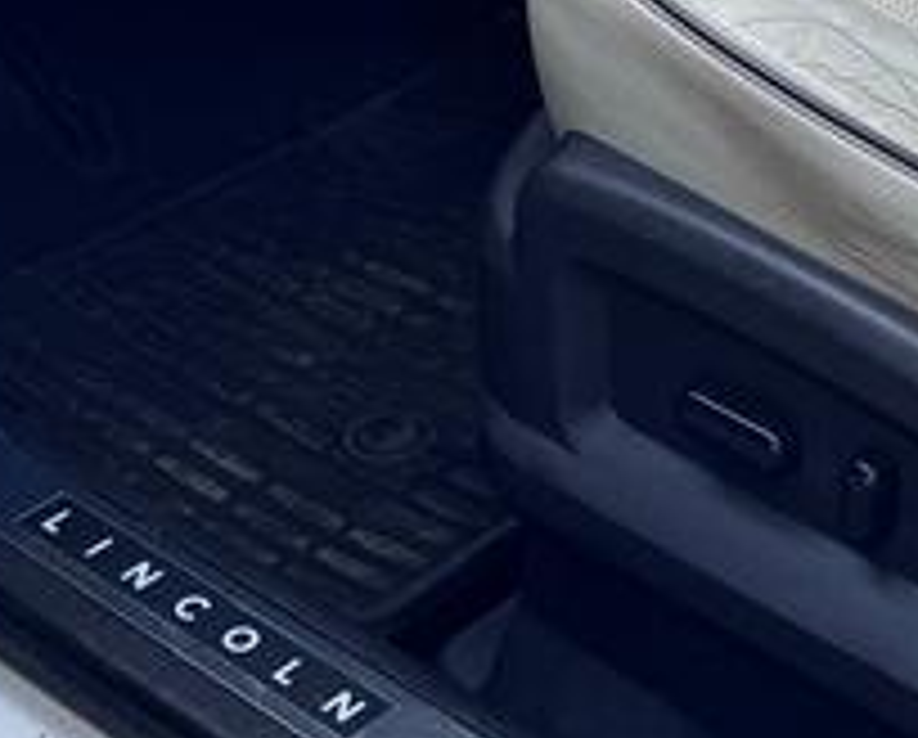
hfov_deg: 17.4
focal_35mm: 110
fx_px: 2994
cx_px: 544
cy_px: -734
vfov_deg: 12.4
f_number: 1.78
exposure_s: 1/1597
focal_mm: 6.76
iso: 80
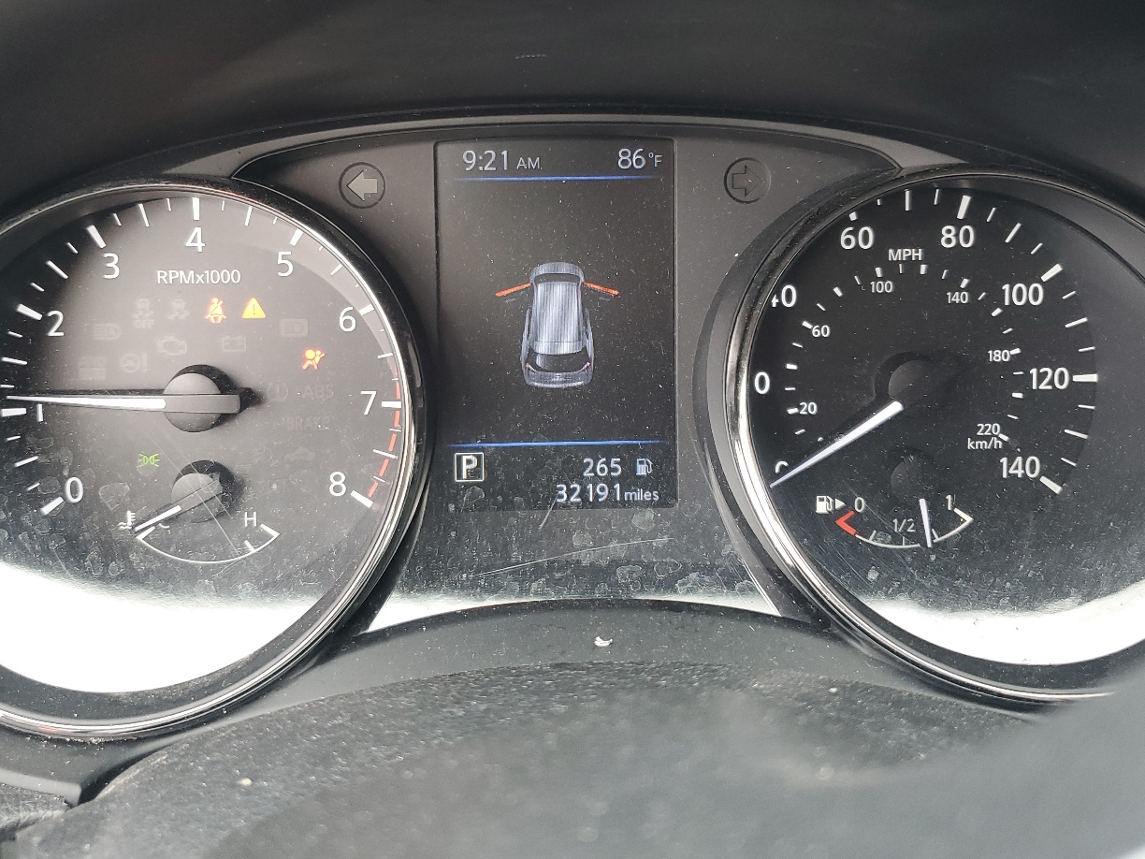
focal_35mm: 34
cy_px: 307
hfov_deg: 53.9
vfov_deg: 41.4
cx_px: 551
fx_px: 1125
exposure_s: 1/120
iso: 93
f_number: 1.5
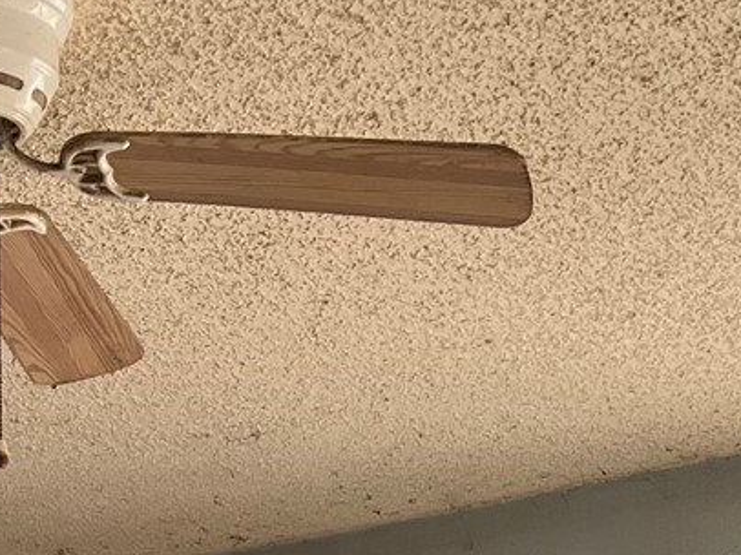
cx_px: 2
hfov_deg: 15.7
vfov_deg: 10.6
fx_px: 2631
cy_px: 1262
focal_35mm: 123
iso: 64
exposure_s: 1/126
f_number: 1.6
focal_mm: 5.1
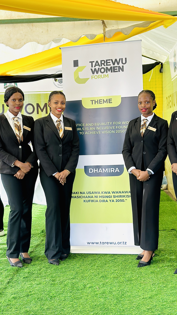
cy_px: 157
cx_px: 103
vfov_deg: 39.2
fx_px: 442
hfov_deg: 22.6
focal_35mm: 53
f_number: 1.78
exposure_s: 1/552
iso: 80
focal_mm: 6.86
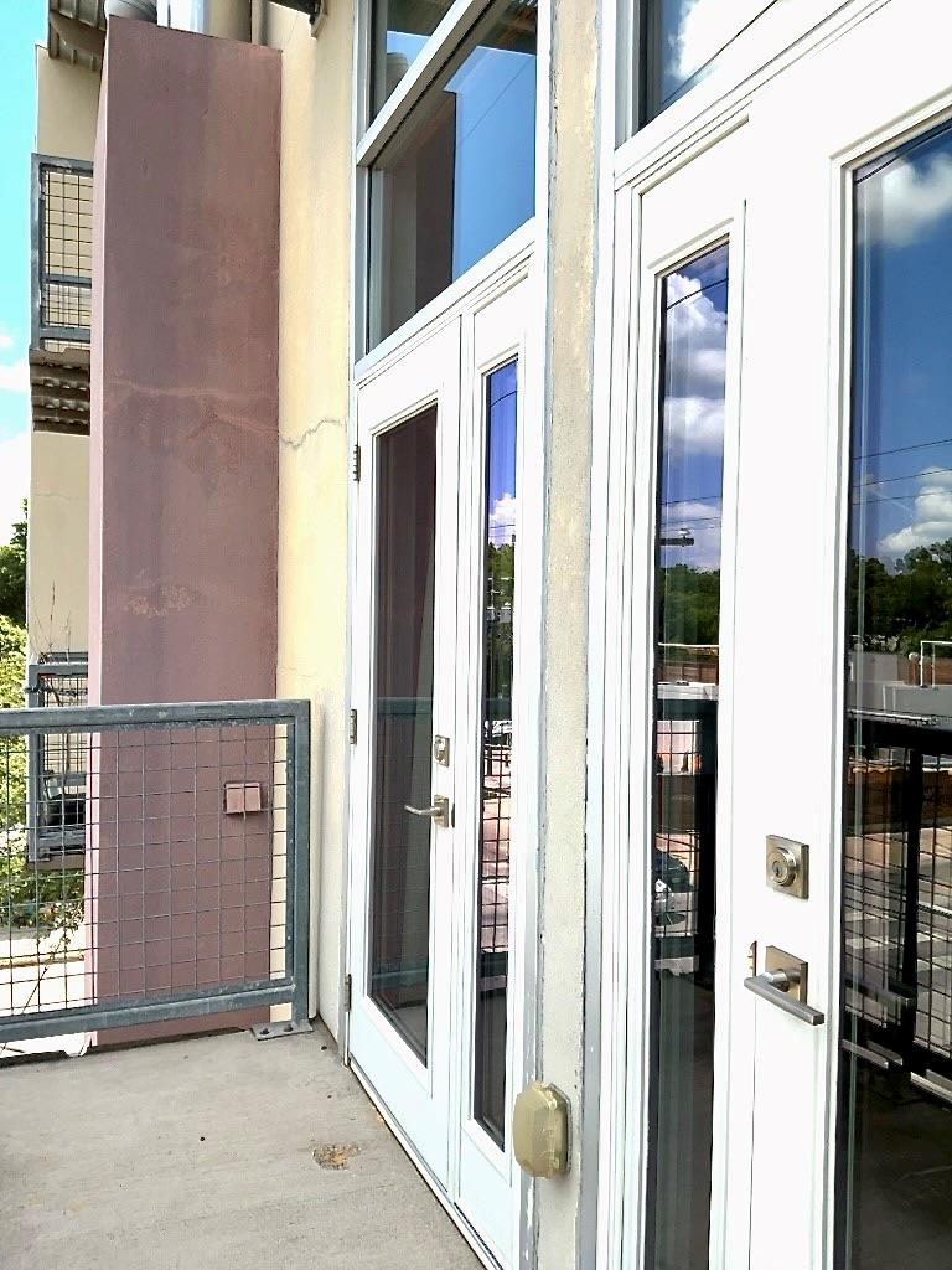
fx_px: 990
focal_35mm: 27
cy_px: 635
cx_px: 476
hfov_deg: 51.4
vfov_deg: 65.3
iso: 25
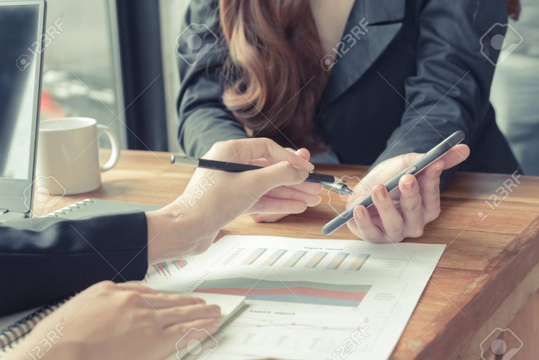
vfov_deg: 19.5
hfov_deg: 28.8
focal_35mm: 70
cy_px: 180
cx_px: 270
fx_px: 1048
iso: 500
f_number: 5
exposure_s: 1/50
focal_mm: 70
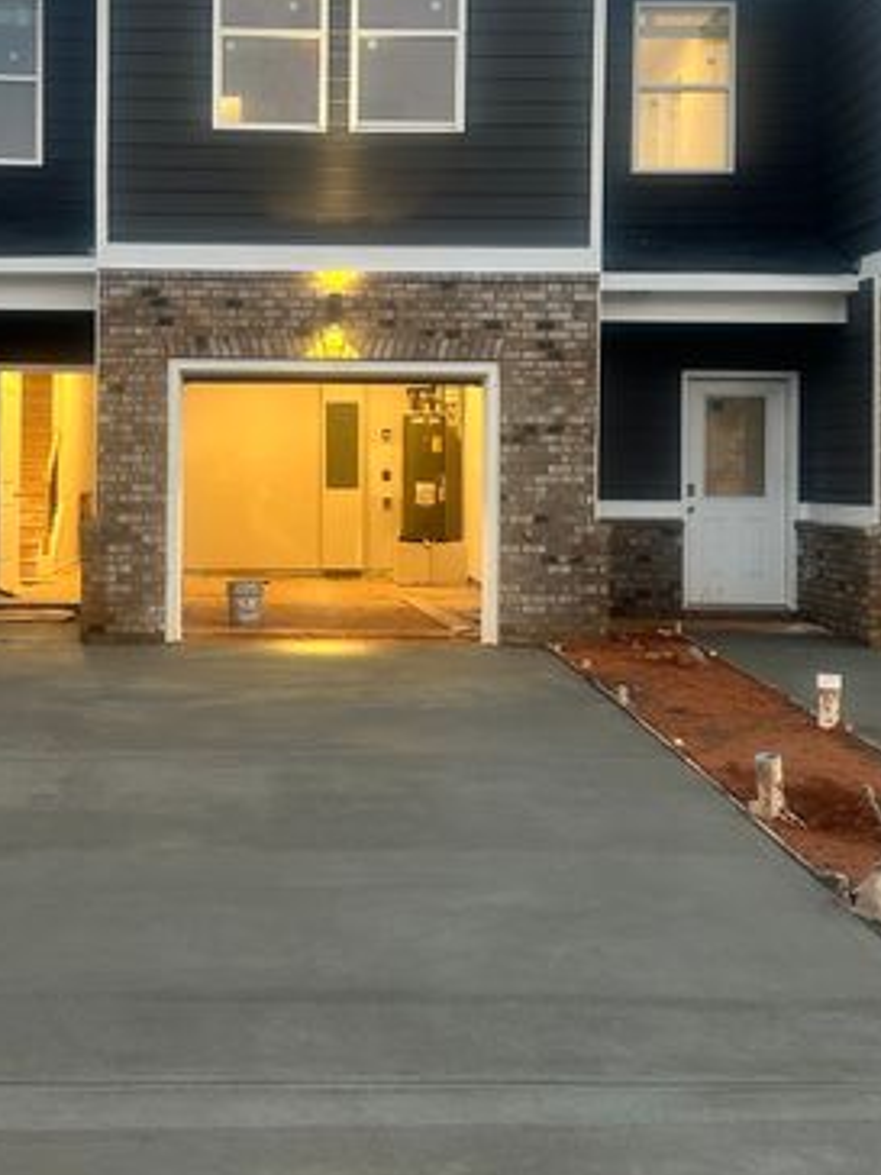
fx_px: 1493
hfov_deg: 32.7
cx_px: 323
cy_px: 444
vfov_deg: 42.6
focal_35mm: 44
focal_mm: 6.86
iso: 250
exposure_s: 1/60
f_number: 1.78
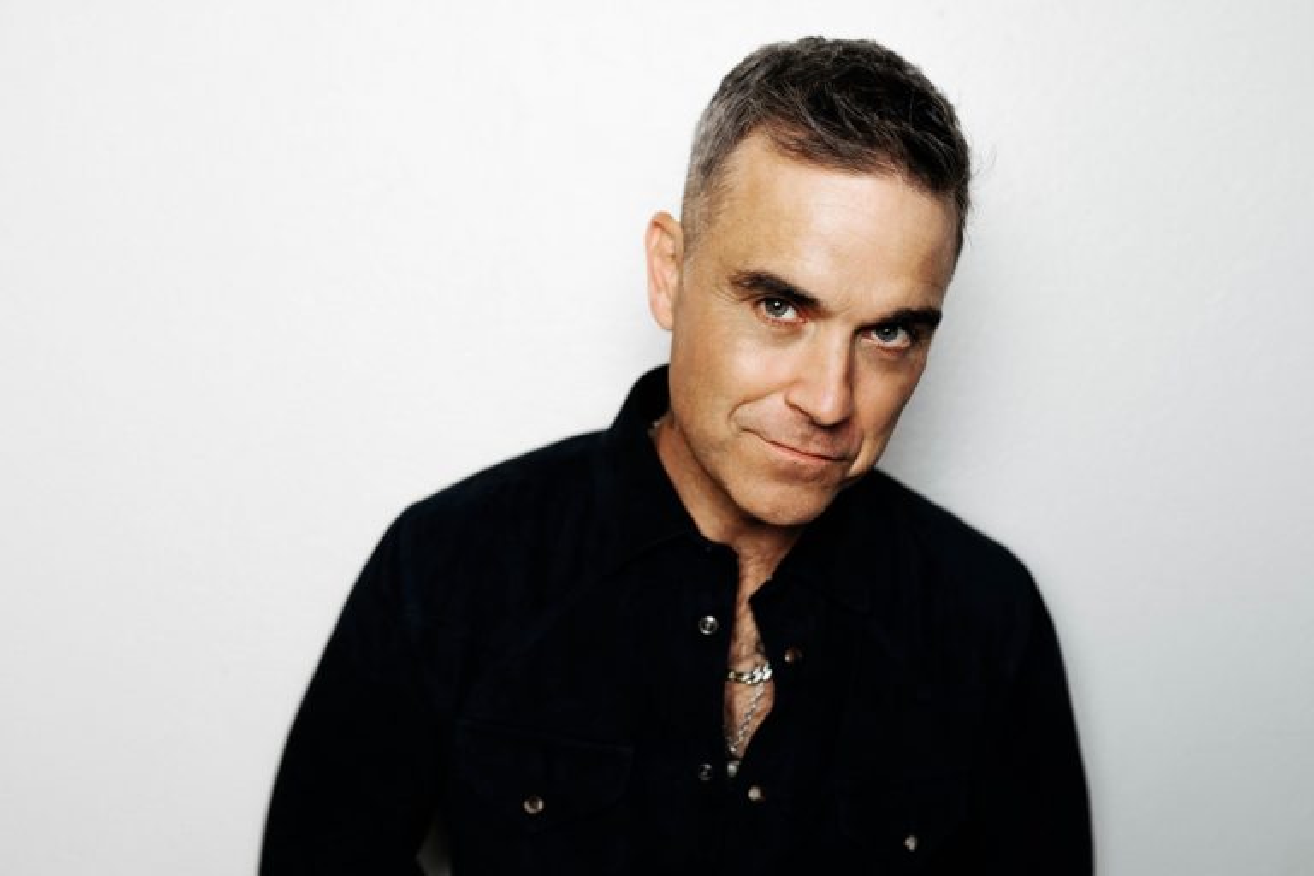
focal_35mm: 35
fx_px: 1277
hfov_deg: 54.4
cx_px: 657
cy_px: 438
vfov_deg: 37.9
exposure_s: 1/160
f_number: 2.2
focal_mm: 35
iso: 125
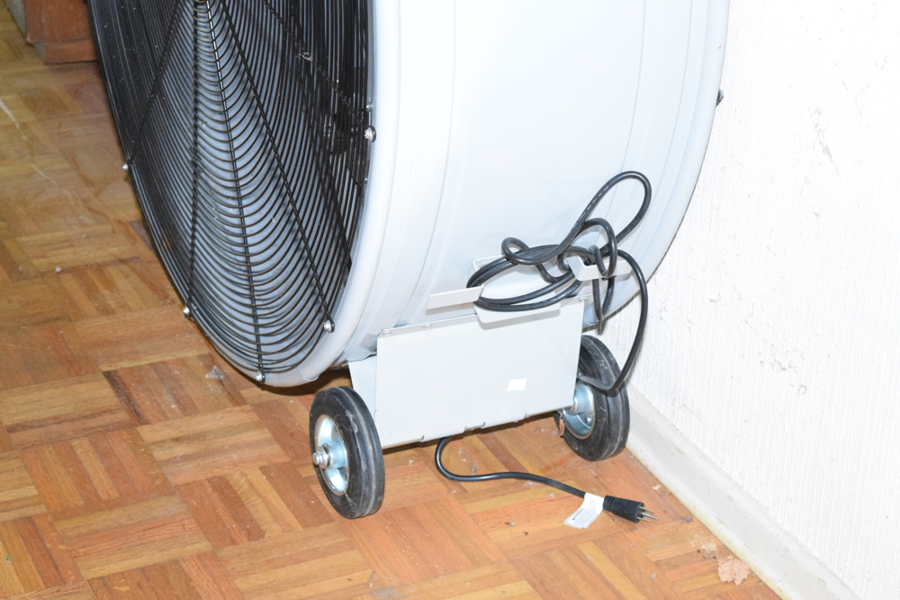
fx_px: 2063
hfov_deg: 24.6
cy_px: 300
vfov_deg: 16.6
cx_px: 450
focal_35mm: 82
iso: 3200
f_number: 5.6
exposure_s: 1/60
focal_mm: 55
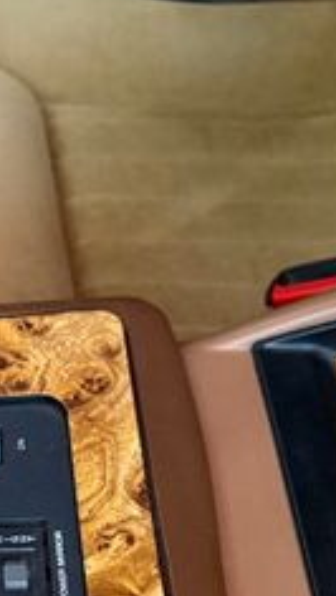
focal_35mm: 71
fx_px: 1123
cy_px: 482
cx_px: -131
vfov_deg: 29.0
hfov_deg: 15.9
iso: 800
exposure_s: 1/30
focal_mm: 6.76
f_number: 1.78
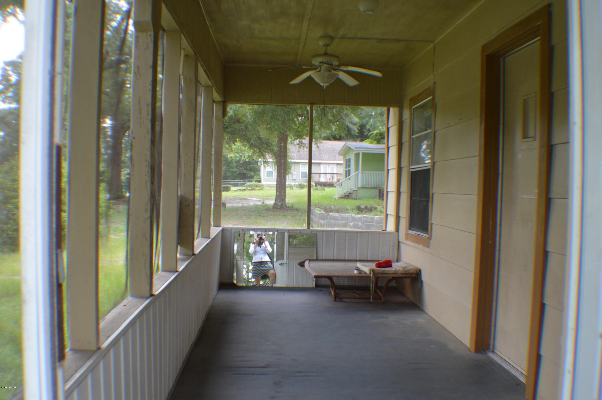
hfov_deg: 49.6
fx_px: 652
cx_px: 301
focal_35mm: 39
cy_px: 200
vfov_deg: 34.1
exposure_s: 1/60
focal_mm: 26
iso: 400
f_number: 4.2
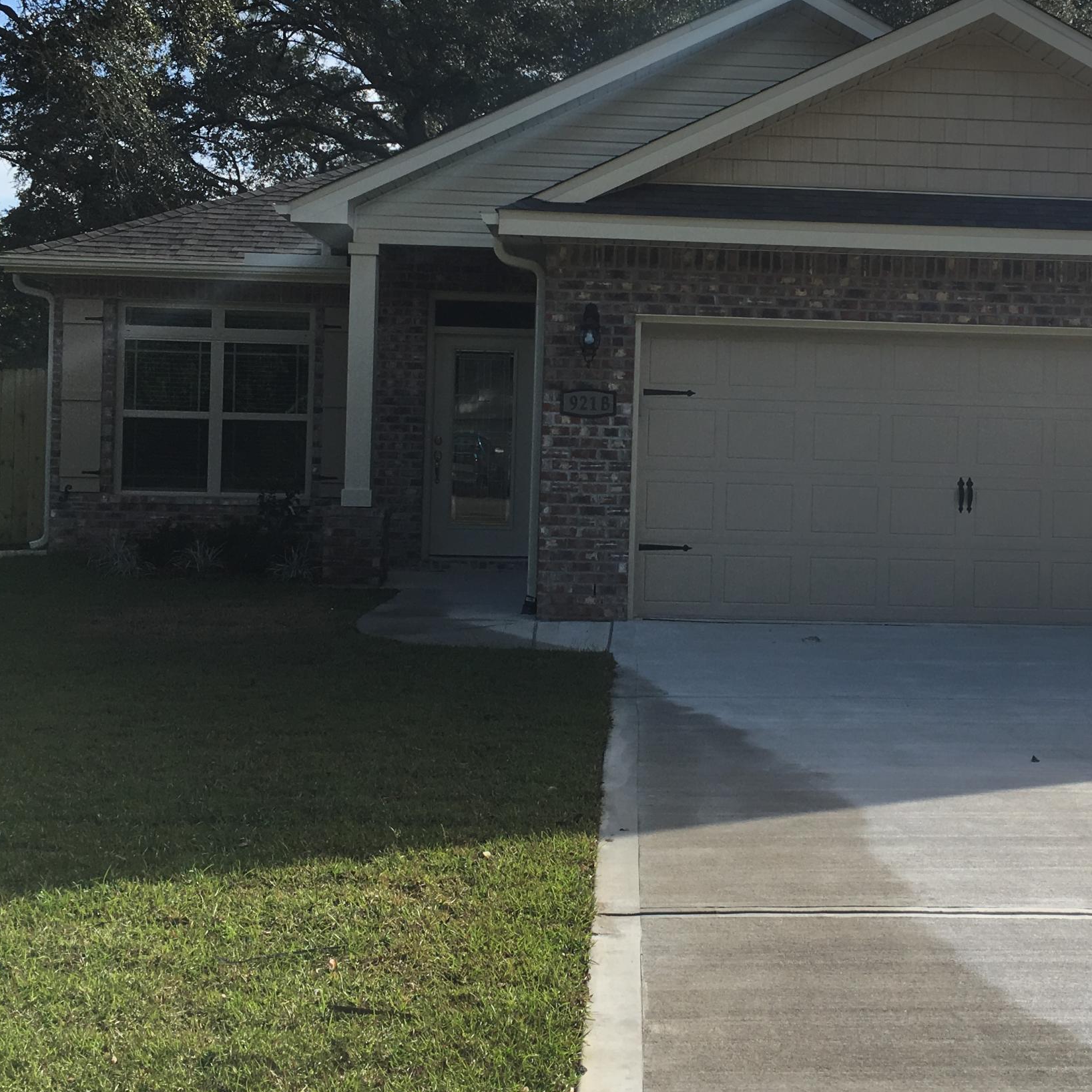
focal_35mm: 47
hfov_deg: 35.6
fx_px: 1677
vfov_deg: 36.0
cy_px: 461
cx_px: 750
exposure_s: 1/1425
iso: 25
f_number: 2.2
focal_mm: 4.15
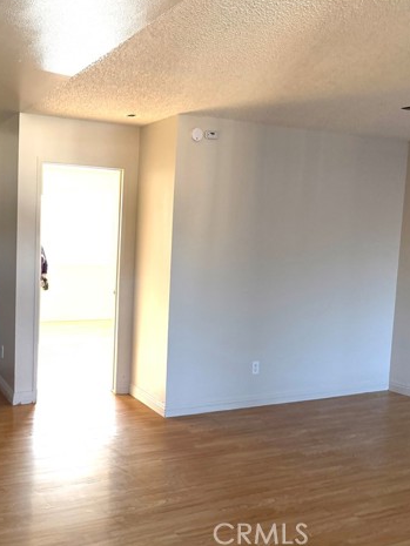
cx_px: 98
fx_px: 521
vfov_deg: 55.3
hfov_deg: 41.6
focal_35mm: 33
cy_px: 269
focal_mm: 6.76
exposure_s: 1/112
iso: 200
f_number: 1.78
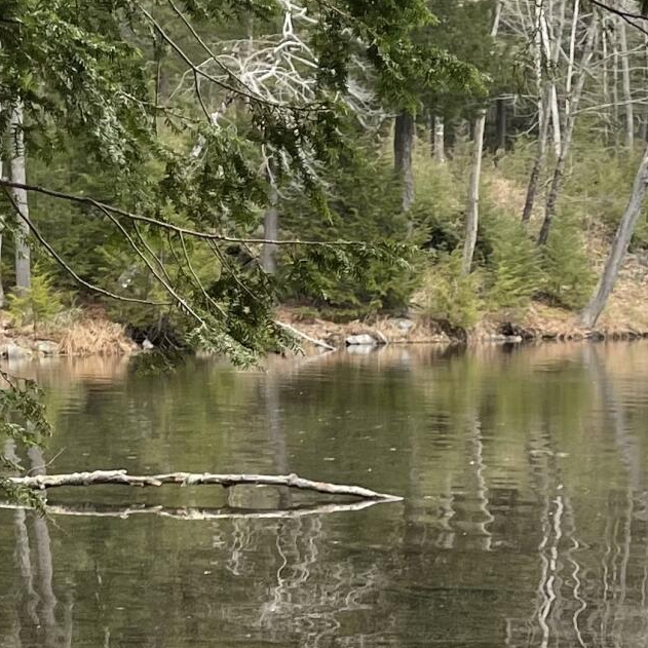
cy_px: 903
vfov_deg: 15.6
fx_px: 2224
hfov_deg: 16.3
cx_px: 593
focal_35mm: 105
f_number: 1.6
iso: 32
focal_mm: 5.1
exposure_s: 1/621
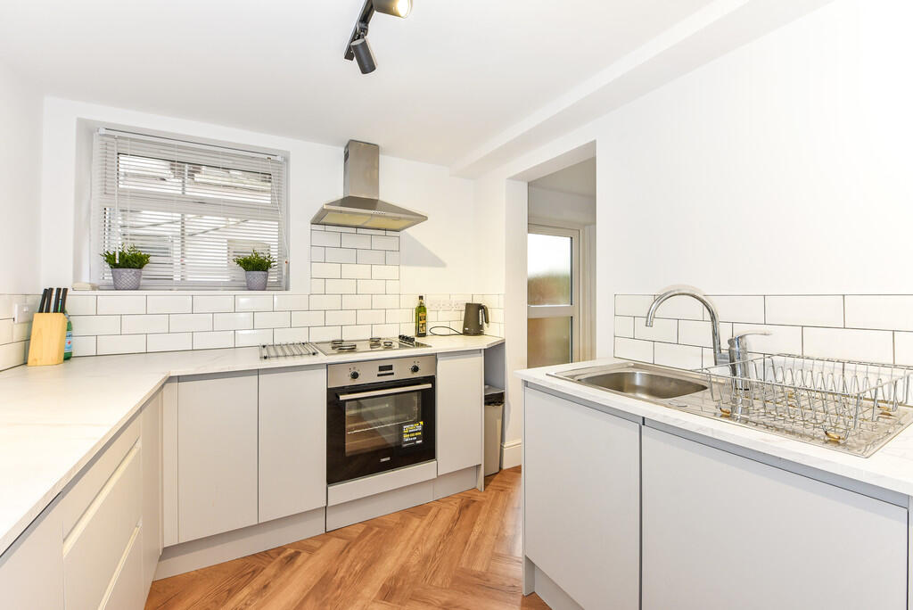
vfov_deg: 81.3
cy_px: 305
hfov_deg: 104.2
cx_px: 456
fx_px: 355
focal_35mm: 14
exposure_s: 1/10
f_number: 7.1
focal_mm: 14
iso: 400
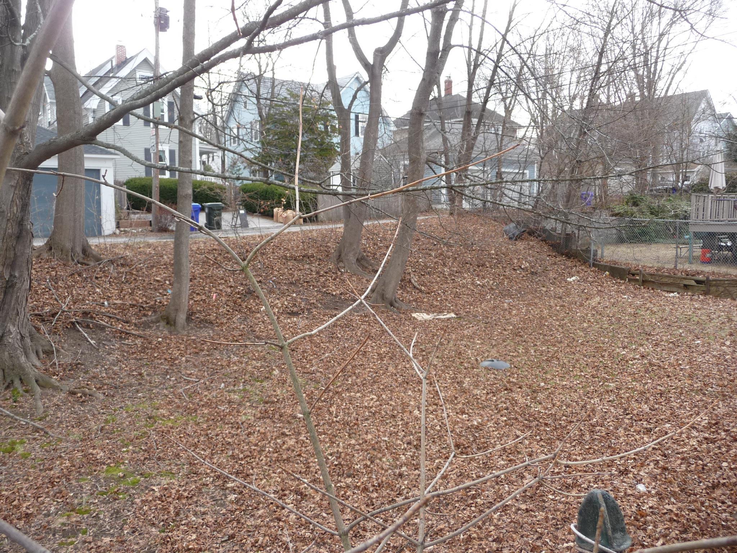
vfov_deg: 49.7
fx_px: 596
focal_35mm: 28
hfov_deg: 63.4
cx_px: 368
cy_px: 276
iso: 100
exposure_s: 1/160
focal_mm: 4.7
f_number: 3.3
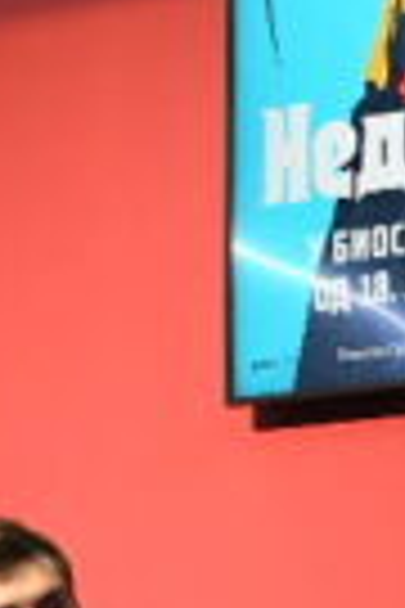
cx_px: 1310
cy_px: 588
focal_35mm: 182
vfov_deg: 11.2
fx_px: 3071
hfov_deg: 6.7
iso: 3200
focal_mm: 24
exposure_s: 1/200
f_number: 4
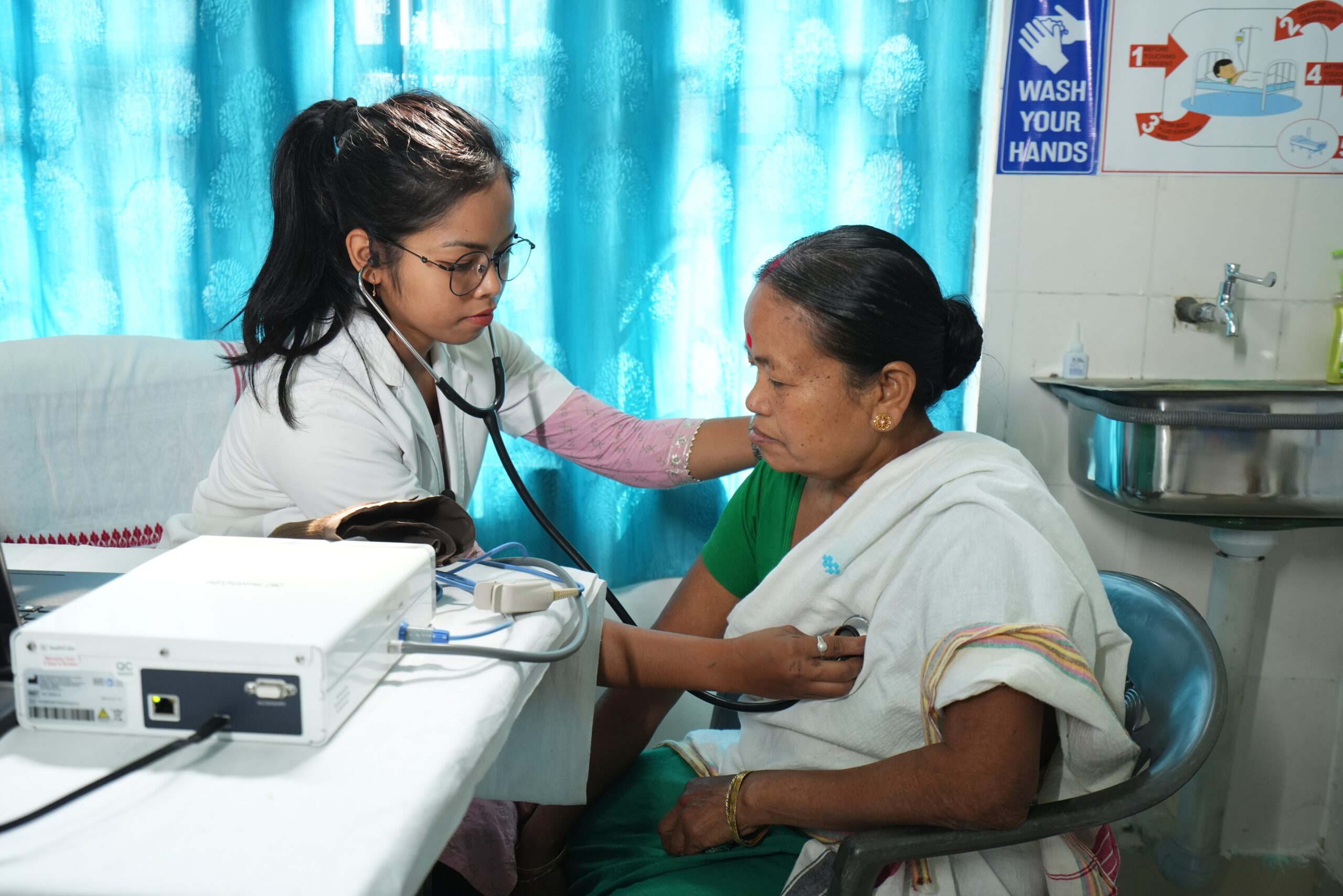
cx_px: 672
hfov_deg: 57.2
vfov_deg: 40.0
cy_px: 448
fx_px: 1231
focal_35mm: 33
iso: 1600
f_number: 4
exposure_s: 1/160
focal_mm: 33
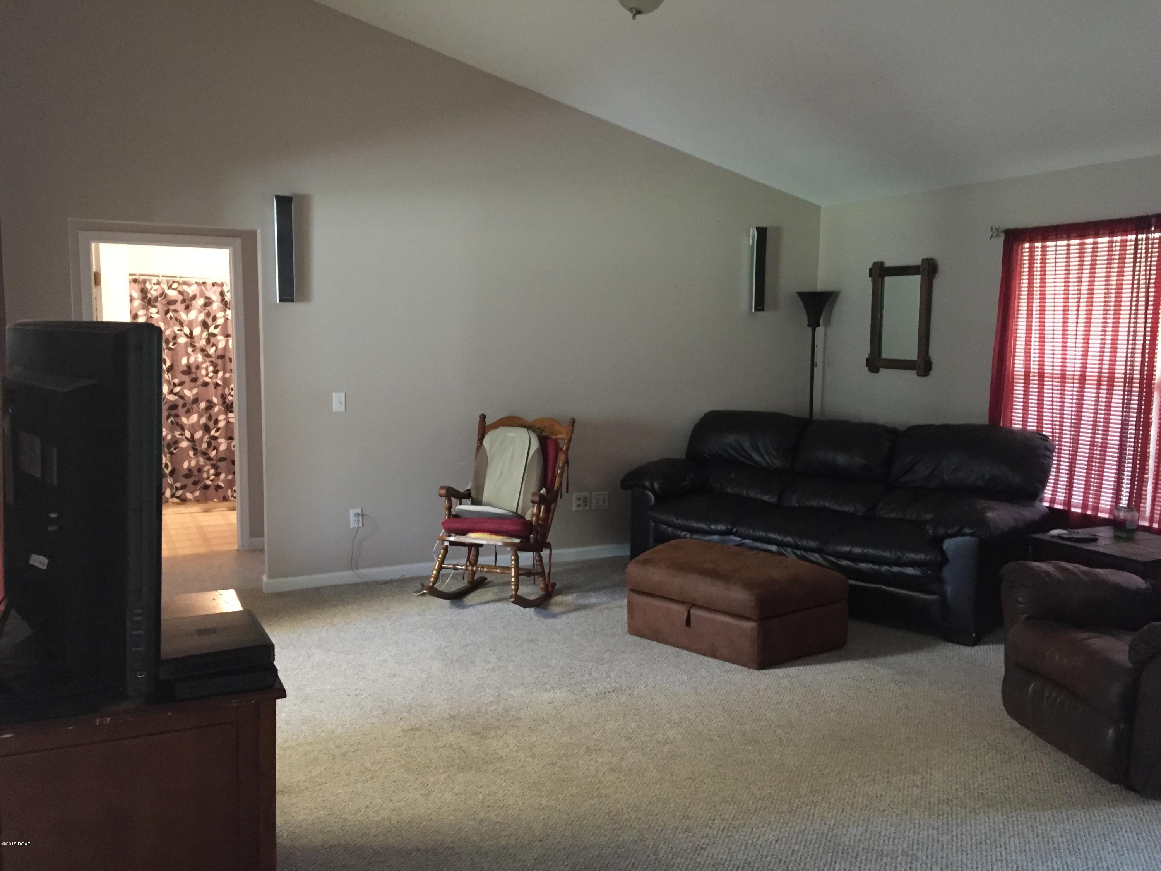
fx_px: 973
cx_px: 580
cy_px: 436
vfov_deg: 48.2
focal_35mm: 29
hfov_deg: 61.7
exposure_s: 1/15
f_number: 2.2
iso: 320
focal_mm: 4.15
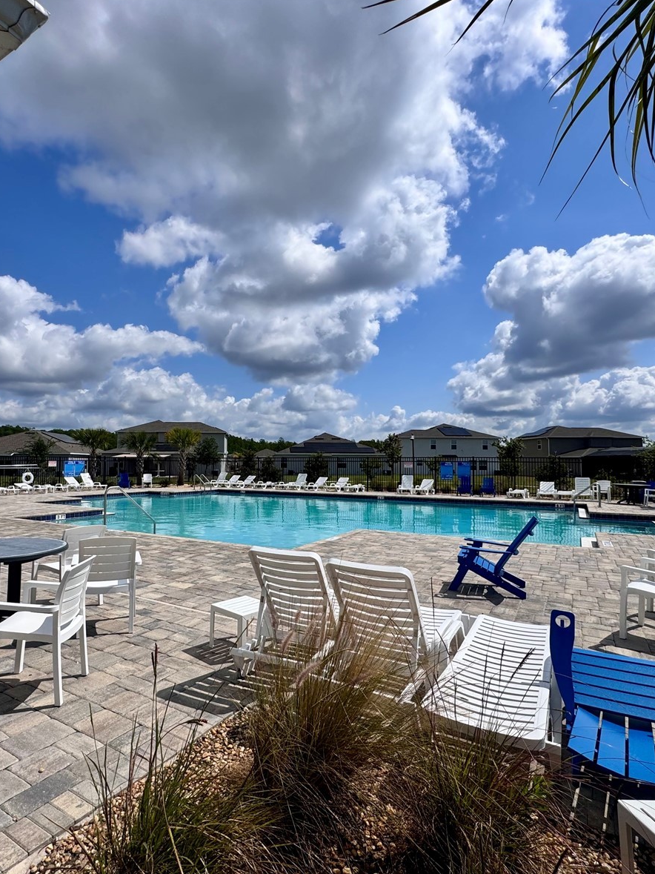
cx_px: 287
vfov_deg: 84.7
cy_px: 441
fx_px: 479
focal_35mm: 19
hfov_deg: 68.4
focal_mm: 2.22
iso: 32
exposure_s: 1/3906
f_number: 2.2
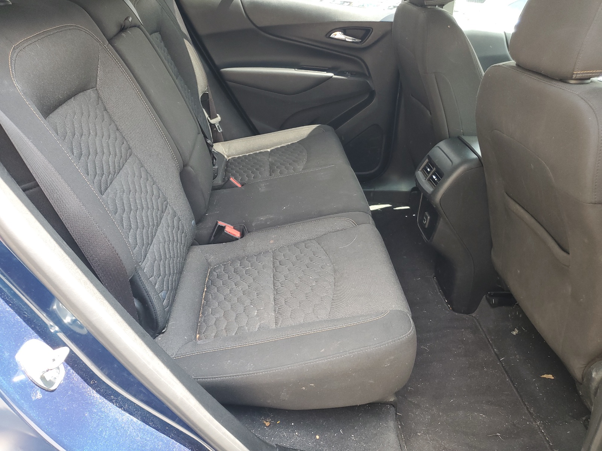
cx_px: 301
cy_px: 226
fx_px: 452
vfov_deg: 53.1
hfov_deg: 67.3
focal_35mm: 26
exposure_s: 1/120
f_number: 1.5
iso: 60
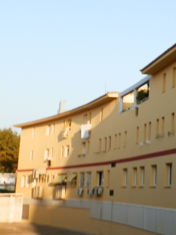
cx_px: 287
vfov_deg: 24.8
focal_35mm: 78
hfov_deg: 16.6
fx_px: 529
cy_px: 70
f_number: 9.3
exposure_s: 1/30
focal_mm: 5
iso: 64
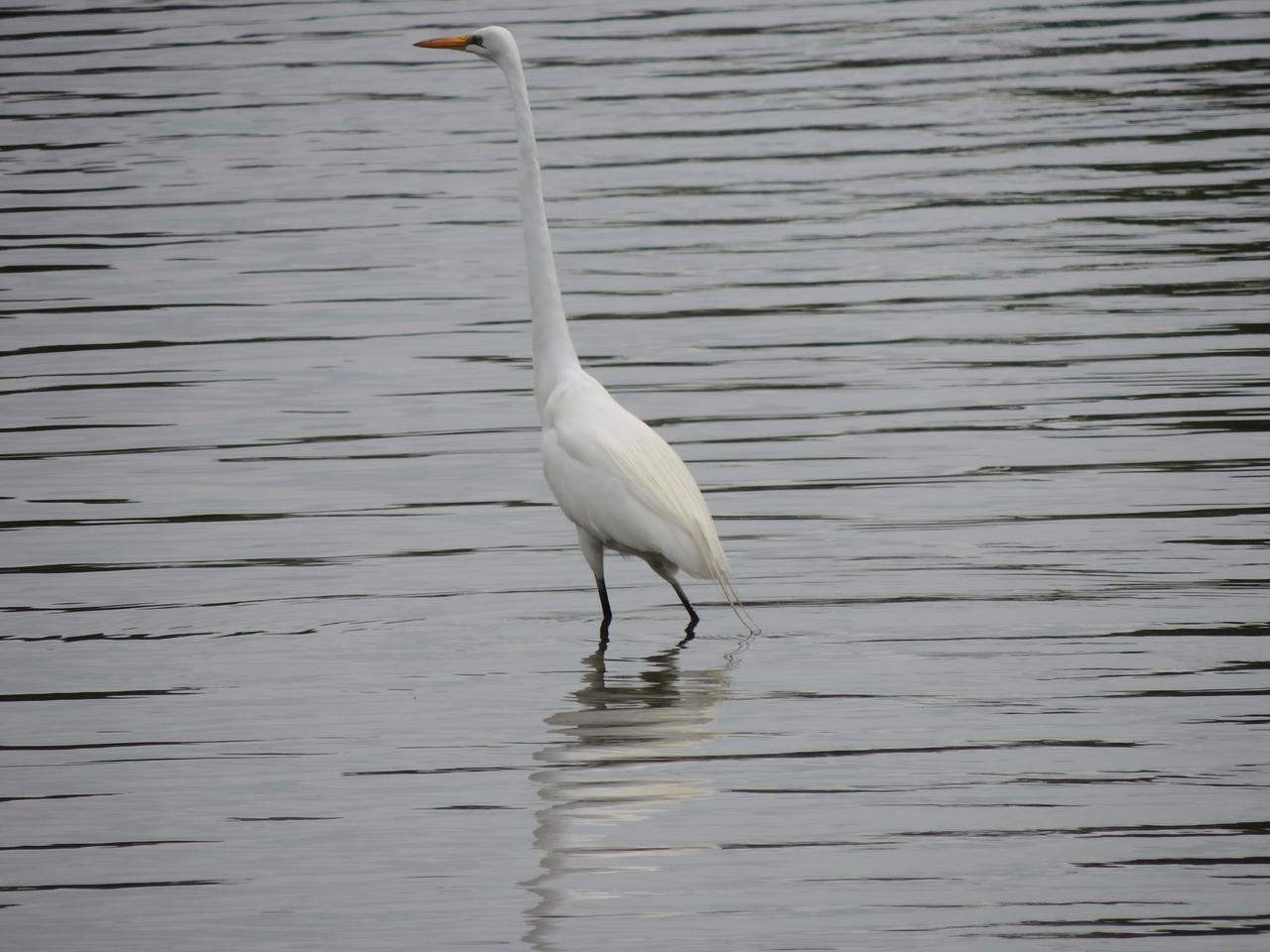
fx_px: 36688
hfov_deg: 2.0
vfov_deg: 1.5
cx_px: 635
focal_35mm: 1000
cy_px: 476
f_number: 5.9
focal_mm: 180
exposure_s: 1/640
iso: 100
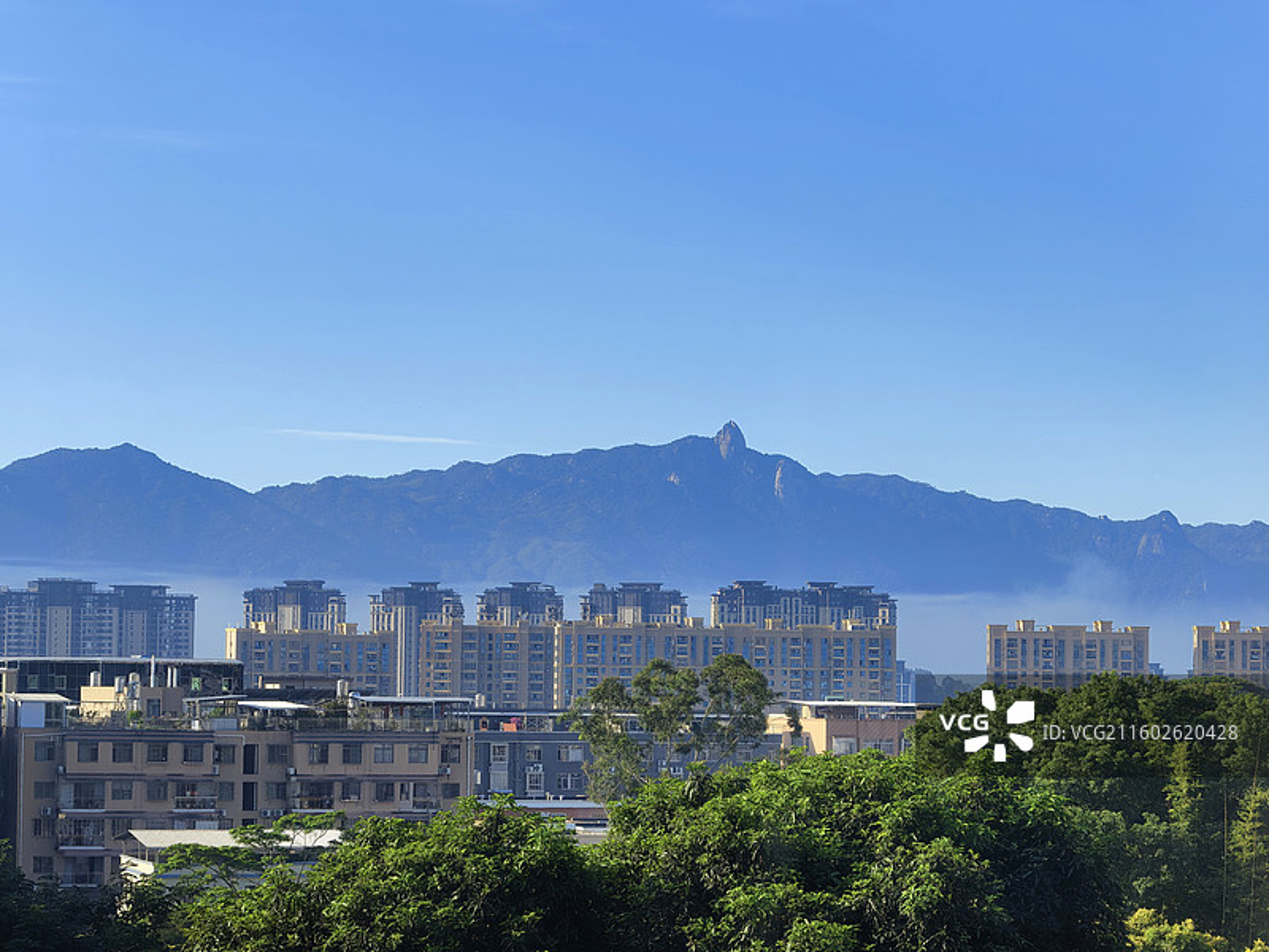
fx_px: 3519
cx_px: 634
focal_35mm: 96
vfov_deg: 15.4
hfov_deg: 20.4
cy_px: 476
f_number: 2.1
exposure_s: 1/772
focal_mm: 15
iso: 50
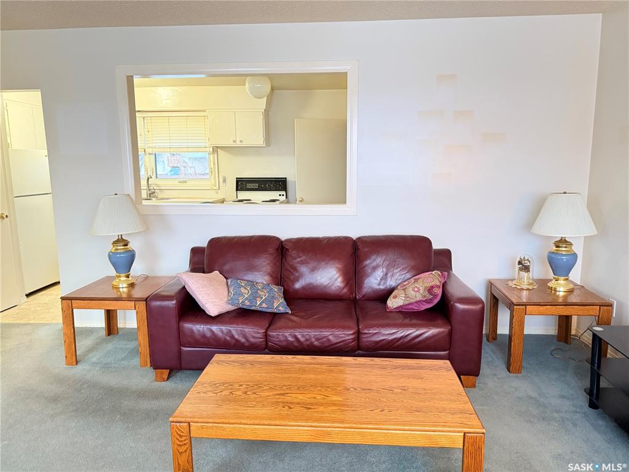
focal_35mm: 24
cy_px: 236
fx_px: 436
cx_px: 314
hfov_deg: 71.6
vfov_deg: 56.8
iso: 640
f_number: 1.78
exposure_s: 1/60
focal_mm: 6.76
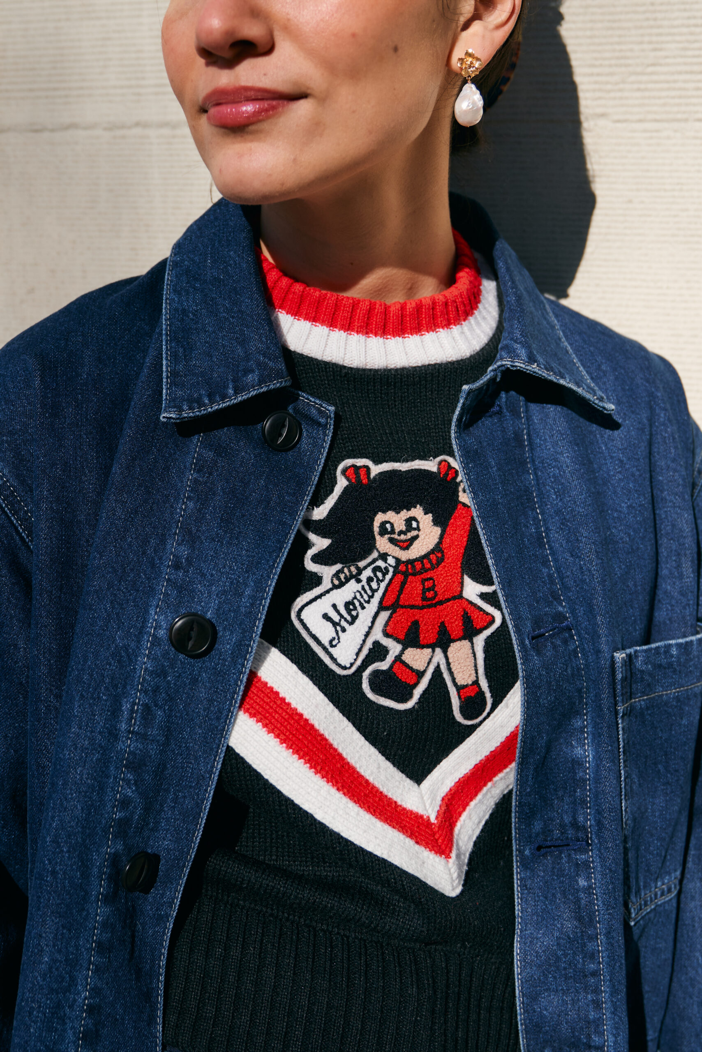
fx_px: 1228
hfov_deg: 31.9
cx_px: 351
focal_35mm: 42
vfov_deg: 46.4
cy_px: 526
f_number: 2.8
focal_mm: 28
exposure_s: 1/5000
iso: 250
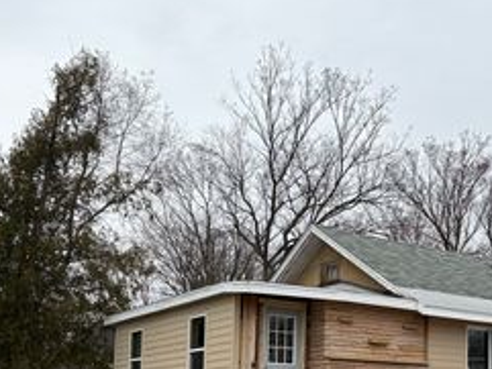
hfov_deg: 34.5
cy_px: 335
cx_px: 390
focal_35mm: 54
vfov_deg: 26.1
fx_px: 768
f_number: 1.6
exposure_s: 1/3448
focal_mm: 5.96
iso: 50
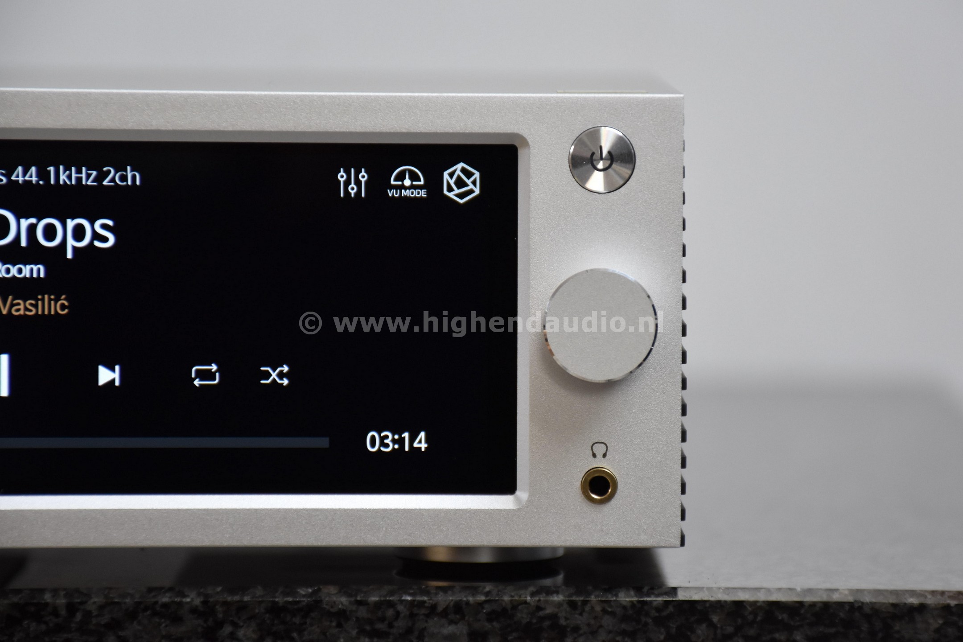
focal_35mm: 210
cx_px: 482
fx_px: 5617
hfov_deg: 9.8
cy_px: 321
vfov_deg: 6.5
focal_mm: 140
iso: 800
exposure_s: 1/160
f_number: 5.6
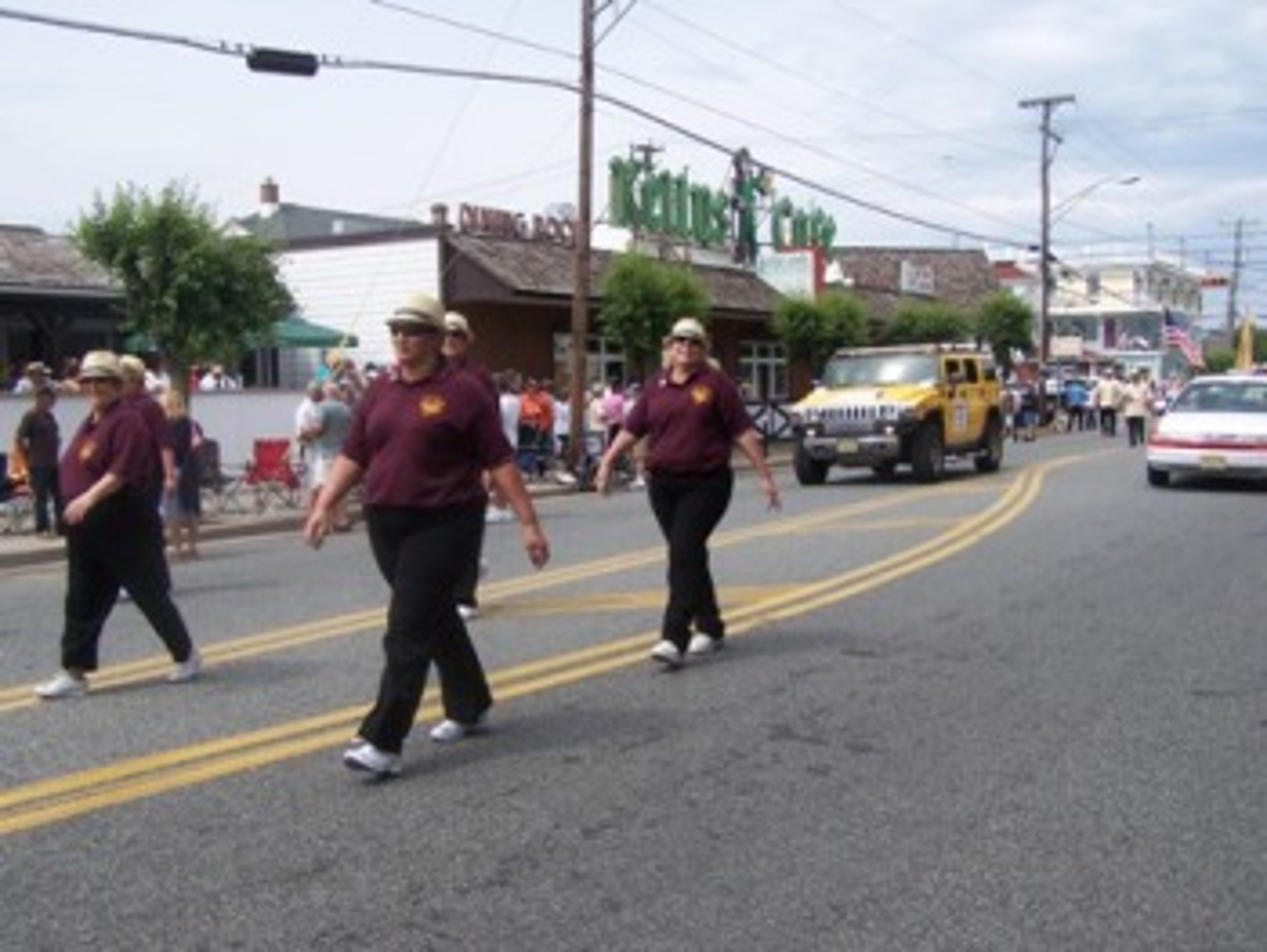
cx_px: 634
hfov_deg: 48.9
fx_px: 1392
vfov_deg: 37.8
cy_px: 476
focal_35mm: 38
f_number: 4
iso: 80
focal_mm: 6.3
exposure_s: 1/800
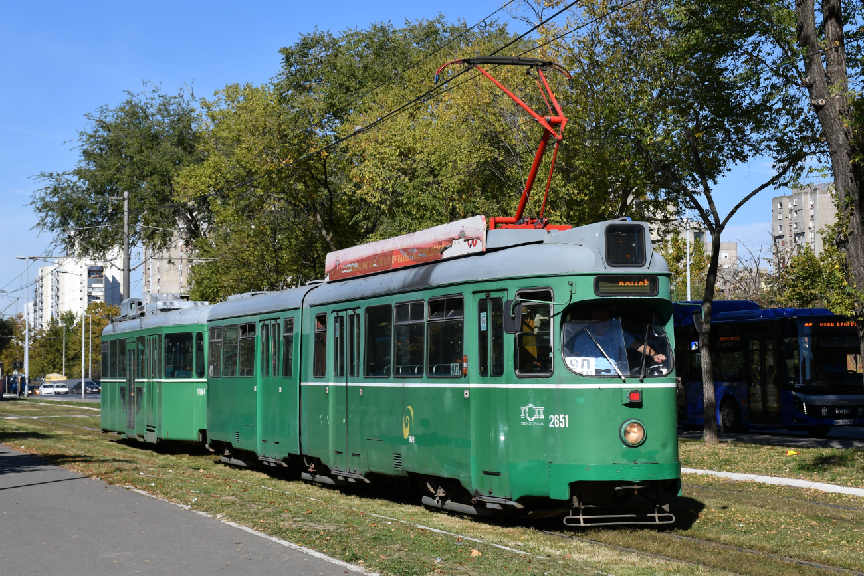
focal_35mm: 63
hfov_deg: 31.9
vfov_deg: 21.6
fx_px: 1512
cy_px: 288
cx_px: 432
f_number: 8
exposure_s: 1/833
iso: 200
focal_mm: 42
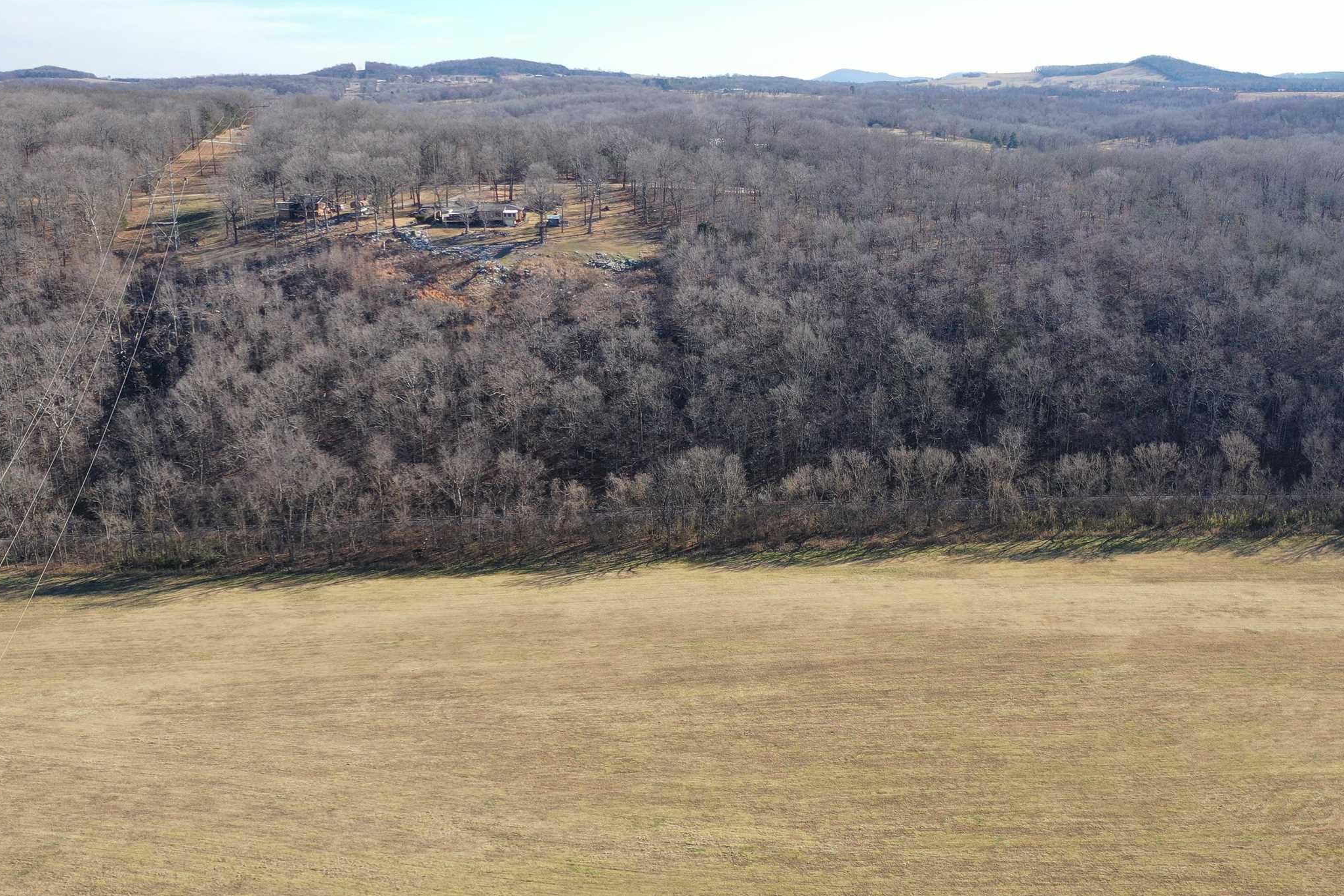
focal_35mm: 42
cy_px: 500
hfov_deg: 46.1
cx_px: 820
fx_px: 1568
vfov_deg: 31.9
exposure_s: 1/40
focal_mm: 10.26
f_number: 3.2
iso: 100
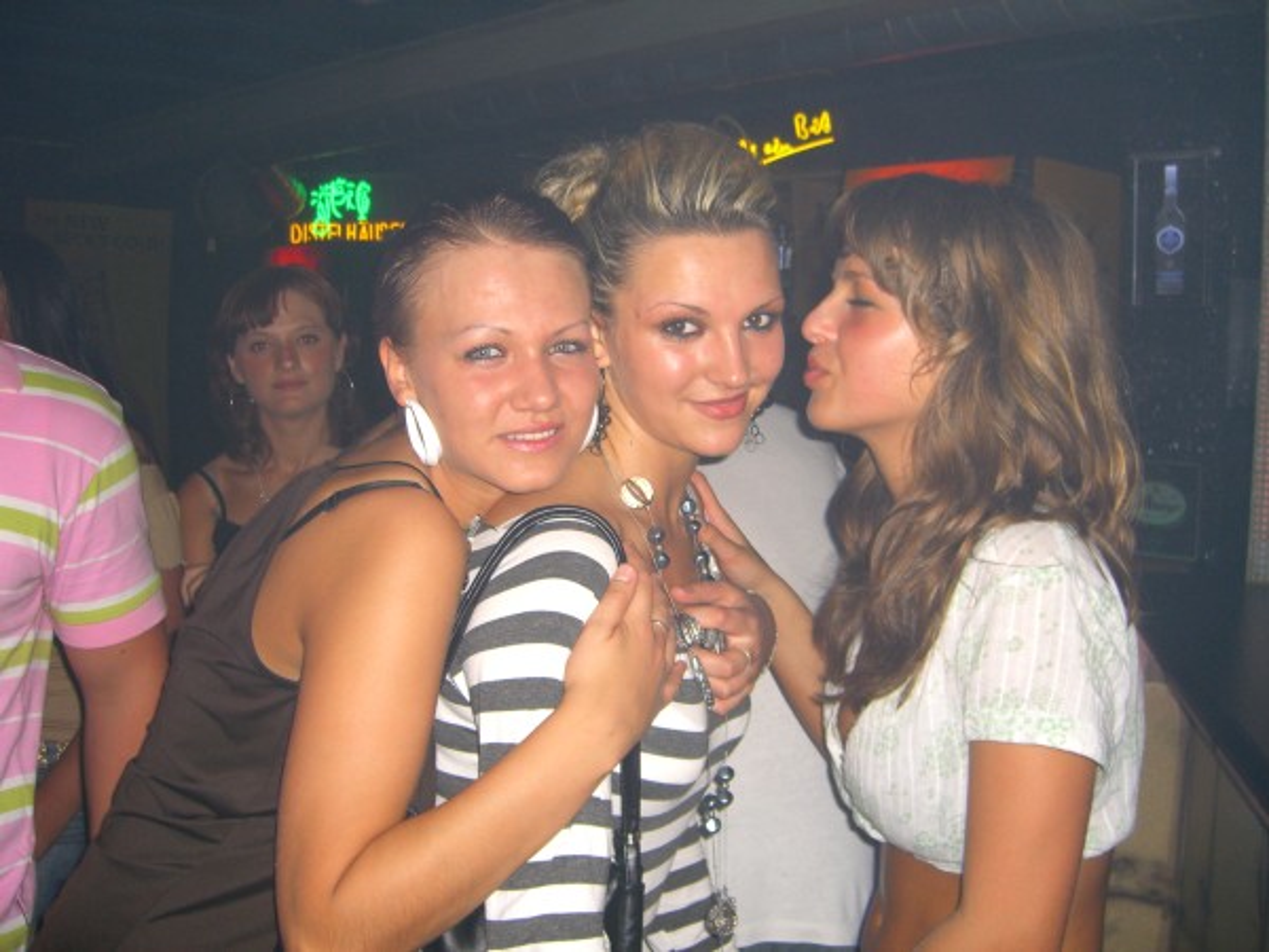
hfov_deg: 49.0
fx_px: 1393
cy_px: 476
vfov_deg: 37.7
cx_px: 634
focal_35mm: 38
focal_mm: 7.9
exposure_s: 1/60
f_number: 2.8
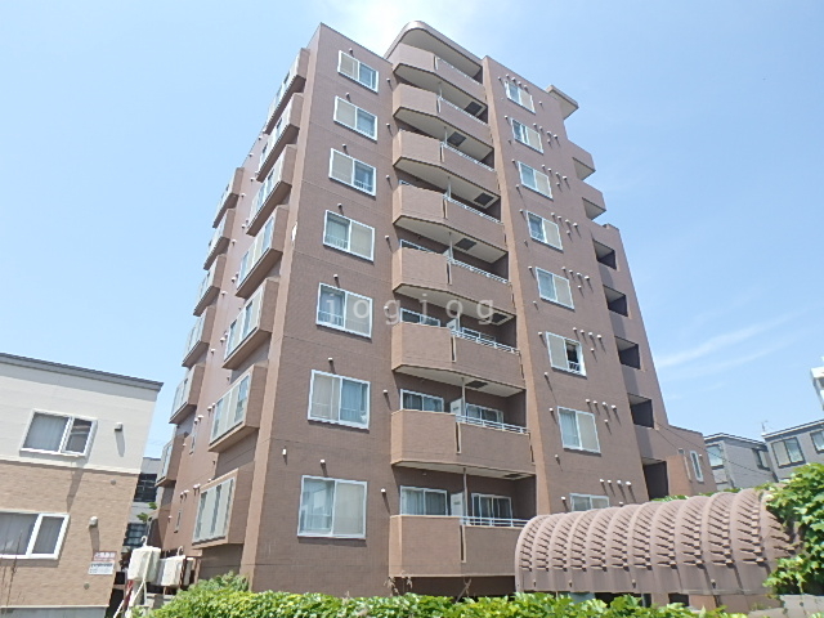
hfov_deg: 79.0
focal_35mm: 21
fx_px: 500
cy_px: 309
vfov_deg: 63.4
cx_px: 412
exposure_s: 1/640
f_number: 3.5
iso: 125
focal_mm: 3.7
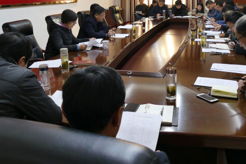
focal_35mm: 39
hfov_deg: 49.5
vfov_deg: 33.6
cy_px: 44
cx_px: 133
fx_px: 267
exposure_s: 1/60
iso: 800
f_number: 2.8
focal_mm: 9.12
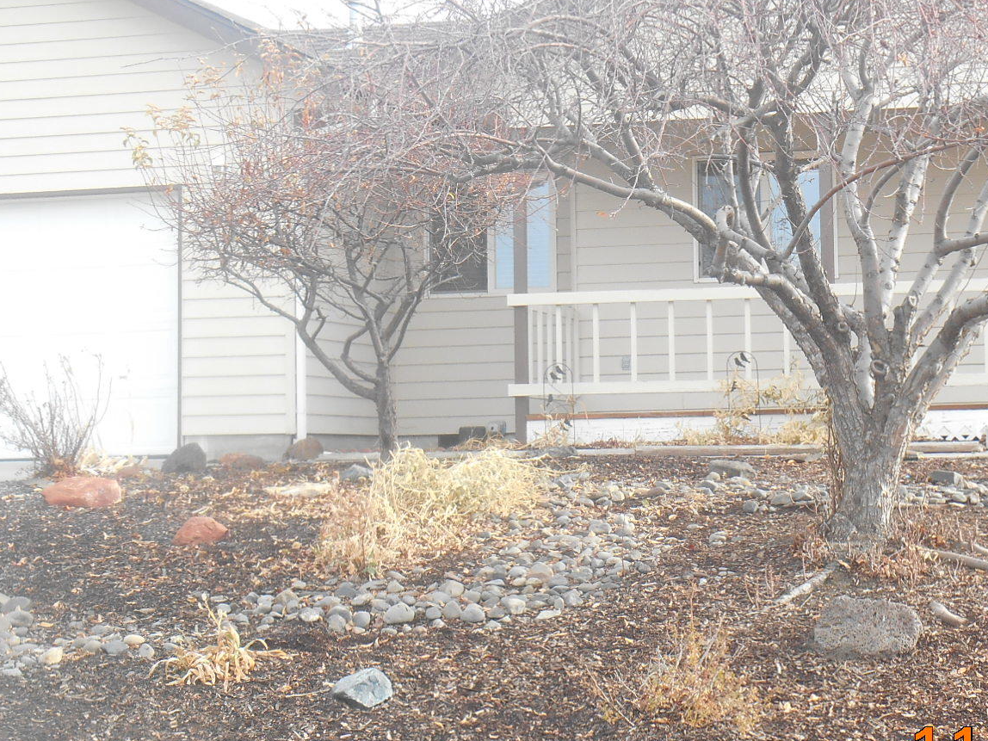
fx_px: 2597
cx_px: 628
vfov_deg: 16.1
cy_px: 176
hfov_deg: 21.5
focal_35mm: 91
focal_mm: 8.3
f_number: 4
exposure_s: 1/80
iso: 80
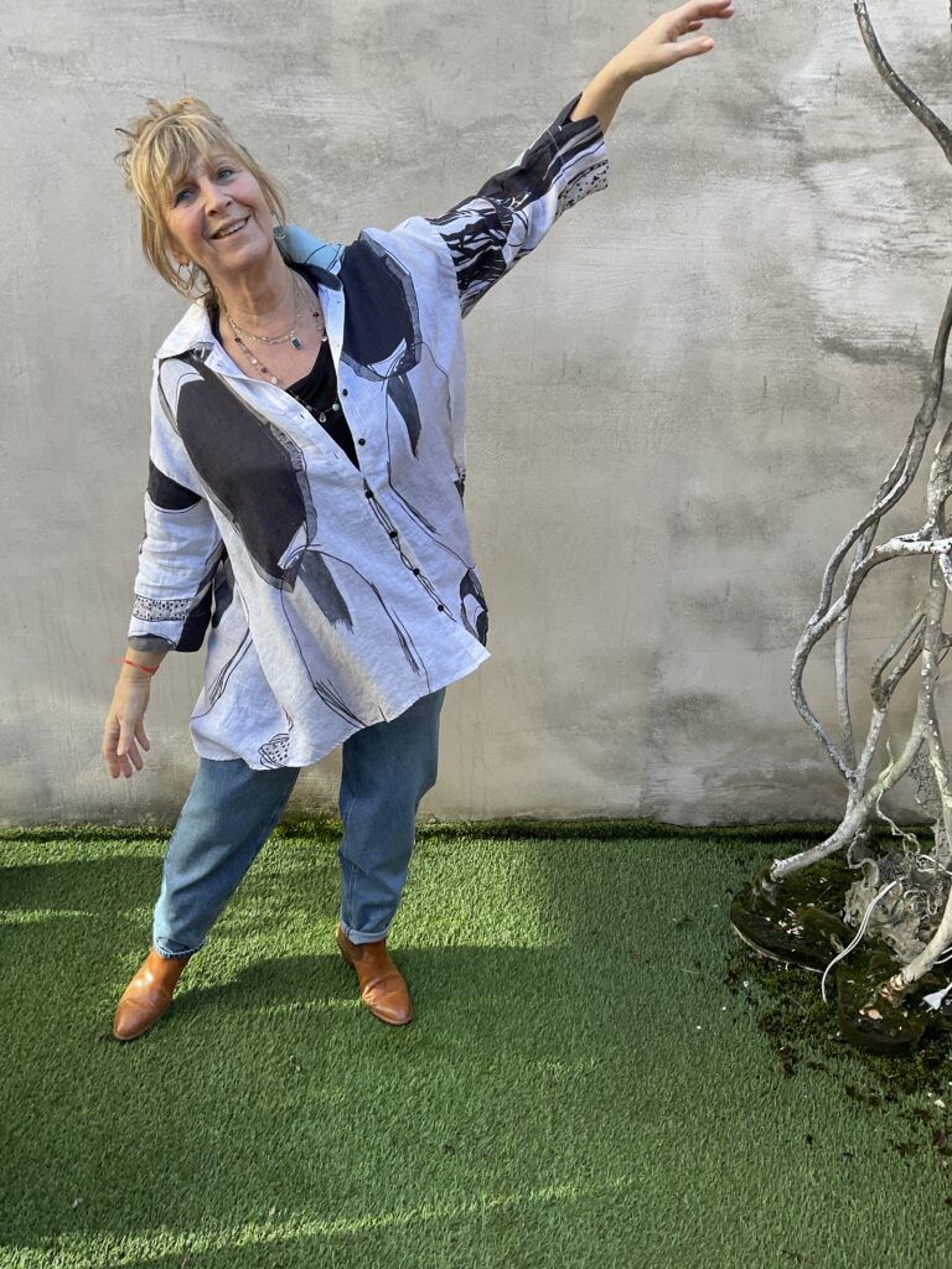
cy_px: 634
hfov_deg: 48.2
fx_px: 1063
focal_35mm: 29
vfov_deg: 61.7
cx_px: 476
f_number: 1.8
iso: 20
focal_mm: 3
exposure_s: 1/122
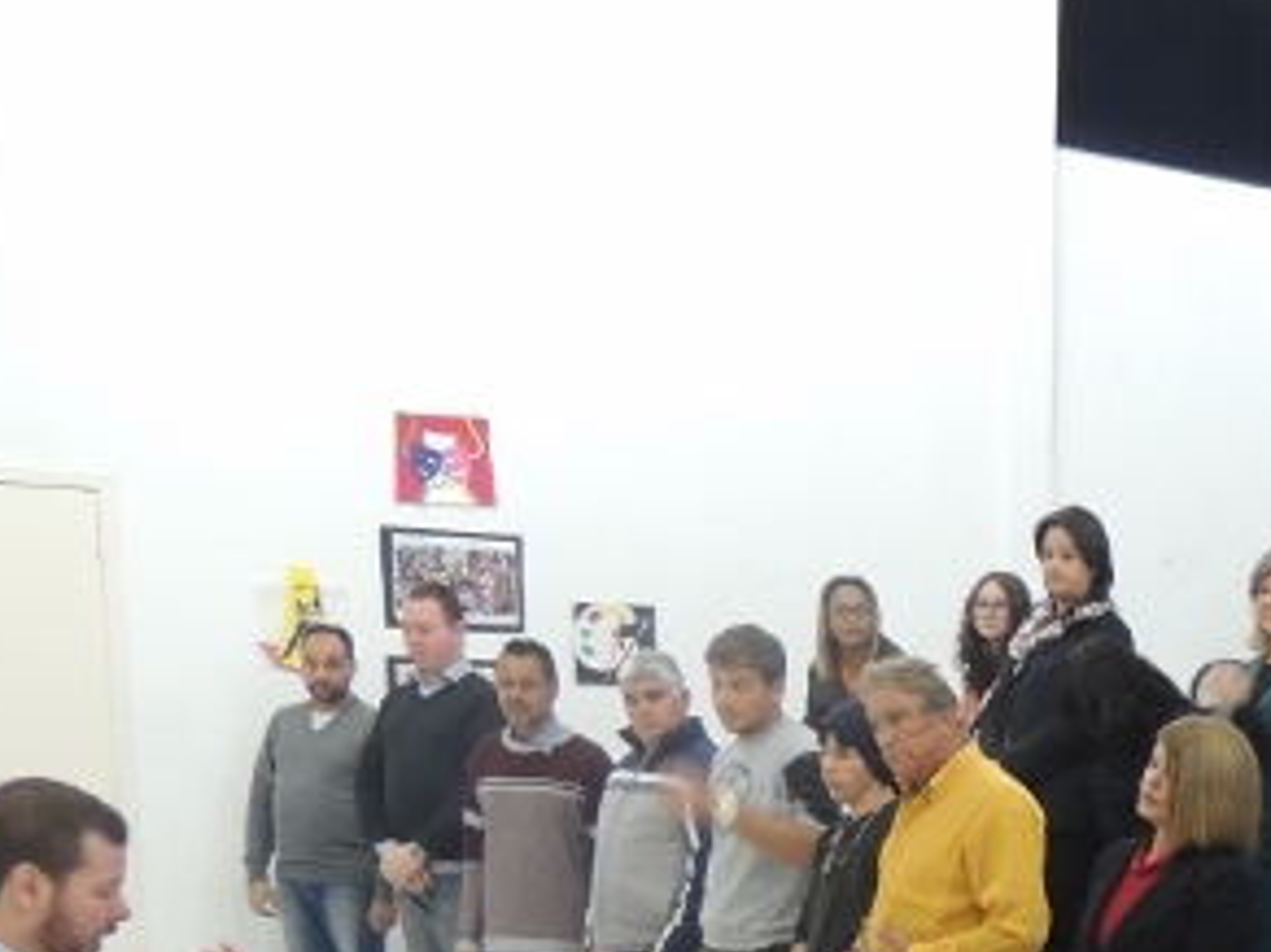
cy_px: 1275
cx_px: 1612
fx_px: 2422
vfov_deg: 20.2
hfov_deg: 25.6
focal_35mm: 66
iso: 400
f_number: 3
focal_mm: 4.3
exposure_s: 1/20
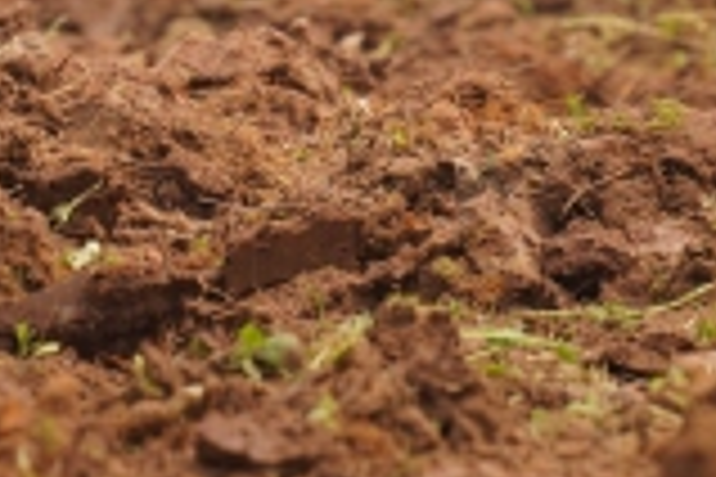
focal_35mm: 757
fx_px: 15055
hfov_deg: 2.7
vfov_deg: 1.8
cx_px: 405
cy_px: -392
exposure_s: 1/250
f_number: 5.6
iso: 100
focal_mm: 200
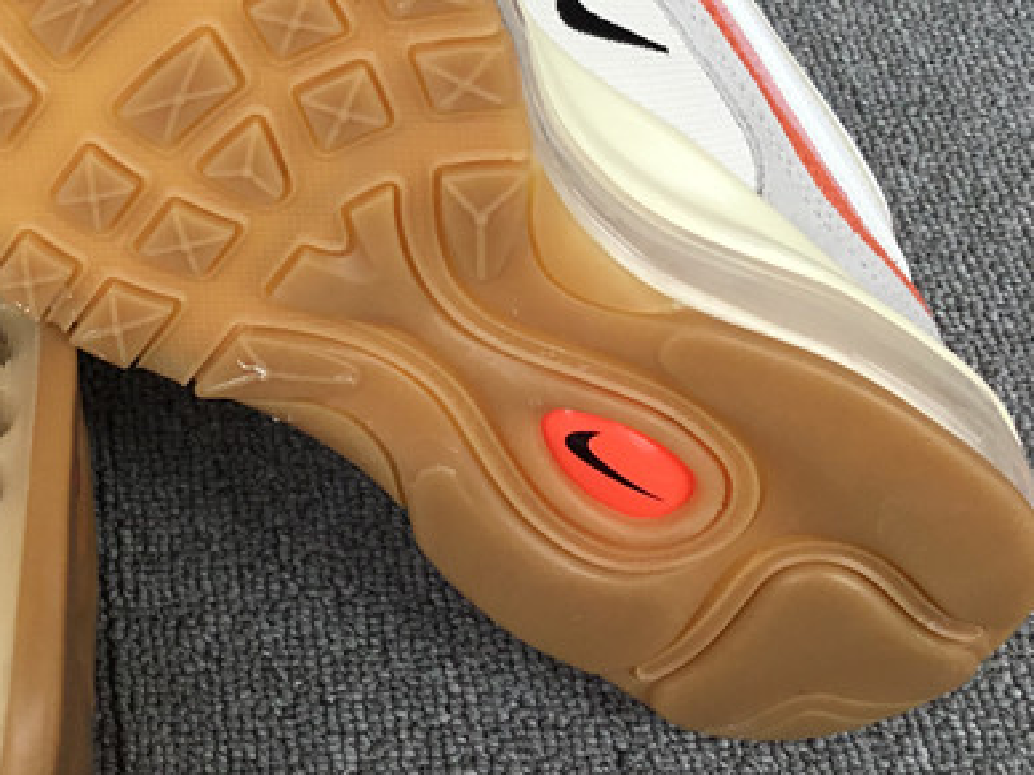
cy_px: 174
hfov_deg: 26.3
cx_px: 144
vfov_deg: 20.3
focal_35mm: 72
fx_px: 2151
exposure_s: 1/482
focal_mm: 3.3
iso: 25
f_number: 2.4
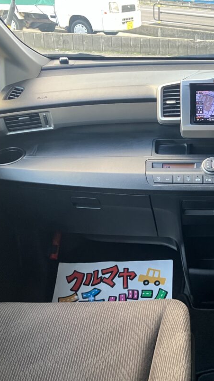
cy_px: 191
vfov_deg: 49.4
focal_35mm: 41
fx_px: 414
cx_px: 227
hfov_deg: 27.0
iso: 320
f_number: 1.8
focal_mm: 3.99
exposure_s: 1/60
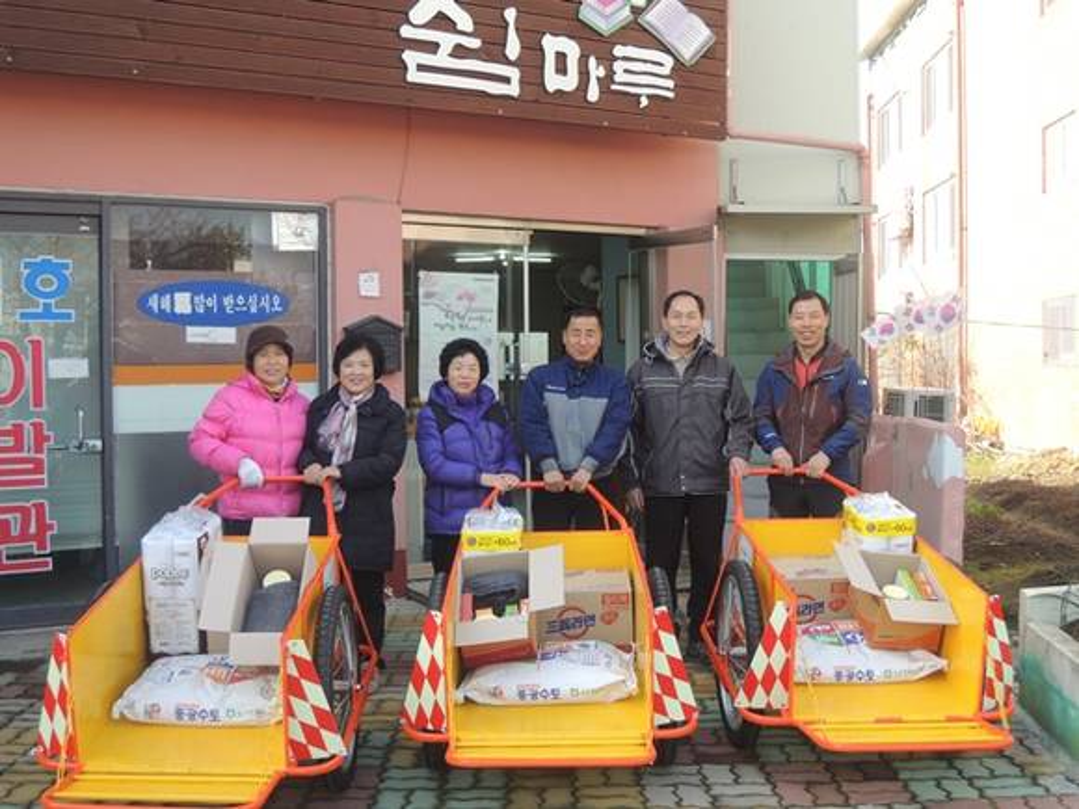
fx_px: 1403
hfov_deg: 42.1
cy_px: 404
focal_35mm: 45
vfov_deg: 32.2
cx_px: 540
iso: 100
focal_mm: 8.1
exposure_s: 1/160
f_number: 3.5
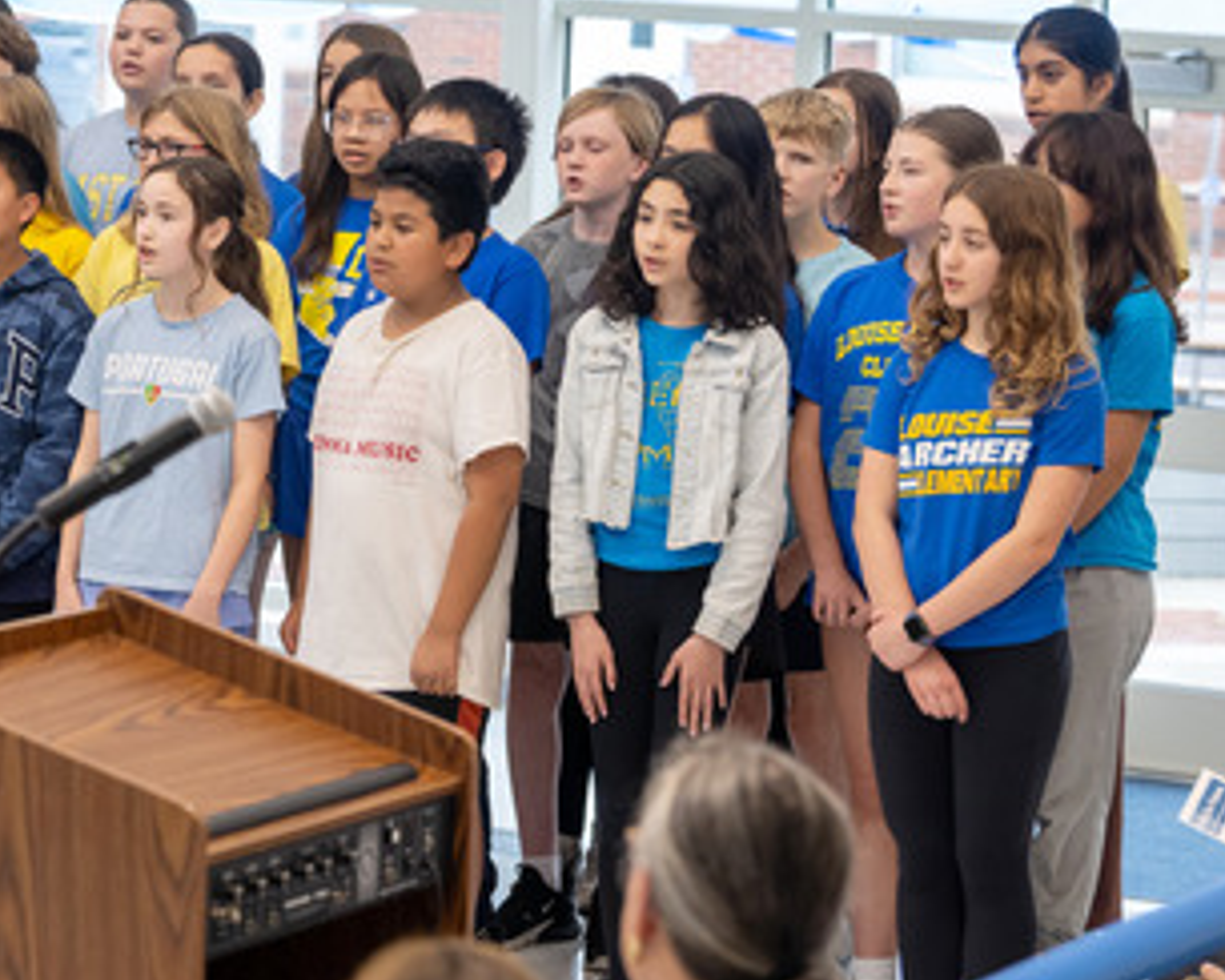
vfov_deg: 10.0
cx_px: 217
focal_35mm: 155
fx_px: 5620
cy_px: 323
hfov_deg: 12.4
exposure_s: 1/250
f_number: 4
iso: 1600
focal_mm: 90
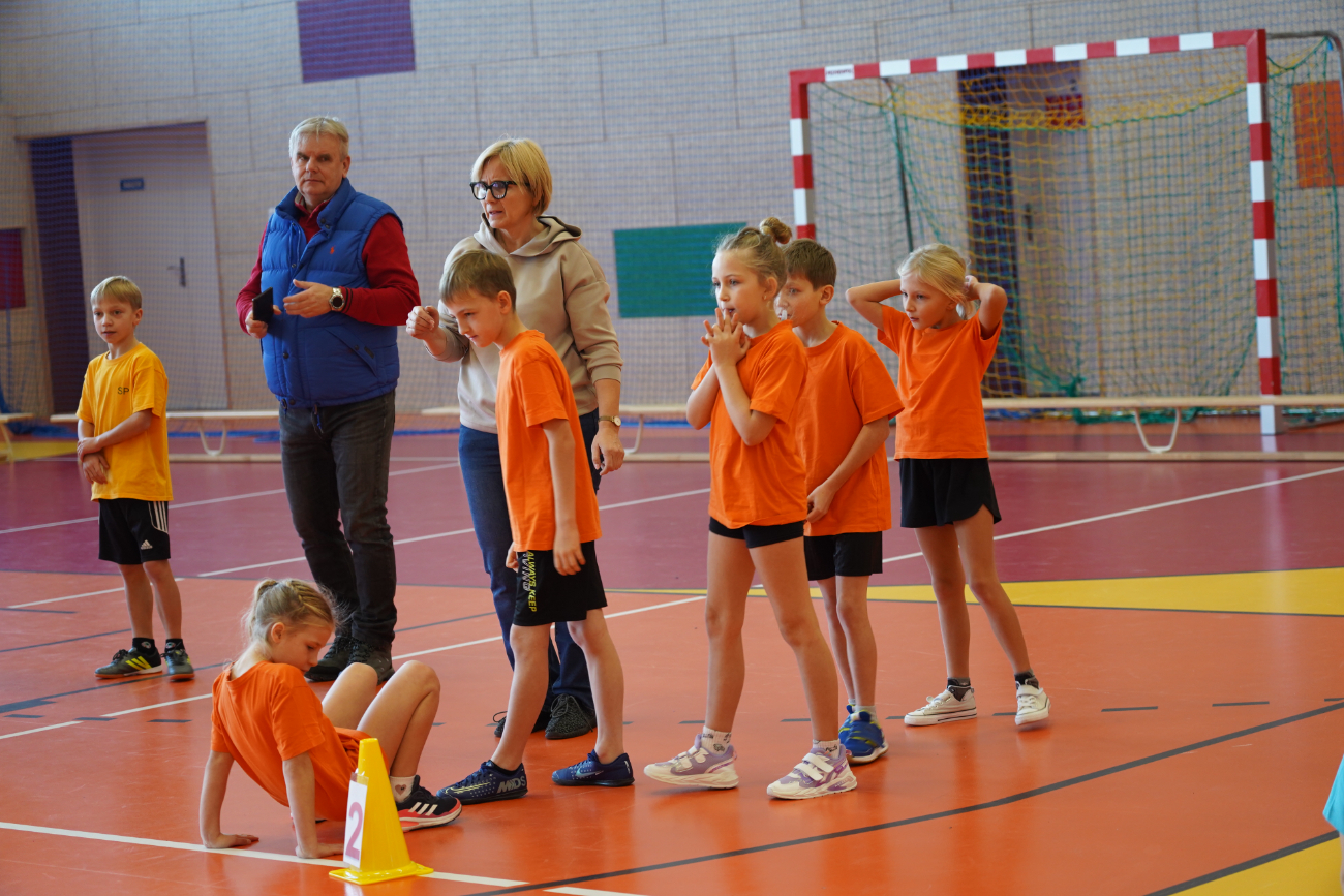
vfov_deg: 14.7
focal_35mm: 93
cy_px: 448
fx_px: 3472
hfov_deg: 21.9
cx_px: 672
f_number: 4
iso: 1250
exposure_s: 1/100
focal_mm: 93
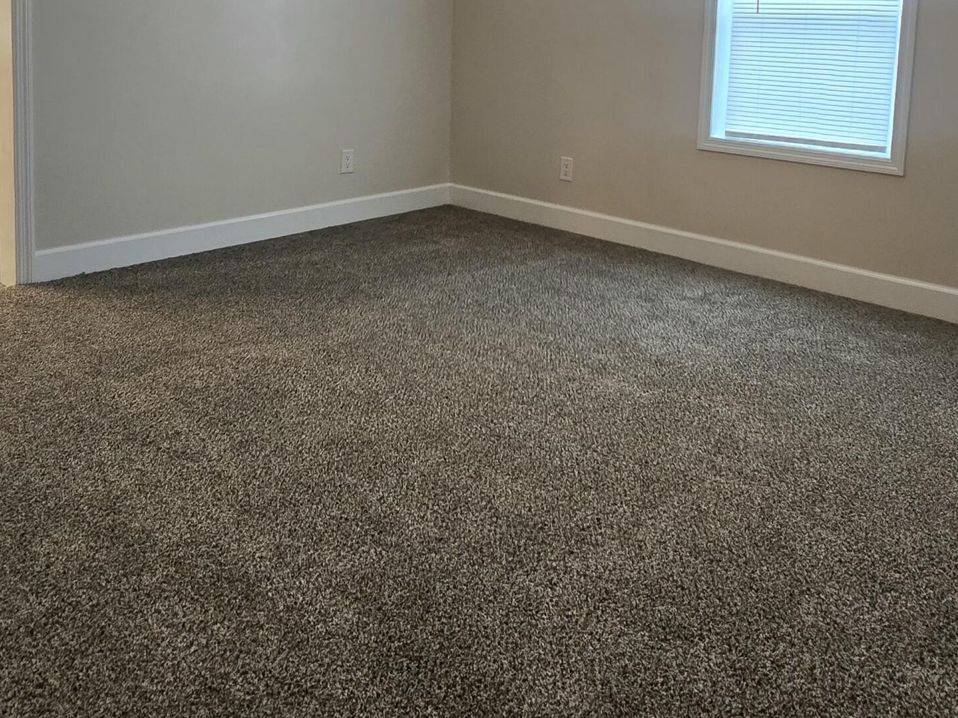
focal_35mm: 27
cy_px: 114
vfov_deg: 47.7
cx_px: 536
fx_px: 747
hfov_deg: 65.1
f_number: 2.2
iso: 160
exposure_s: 1/60
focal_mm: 2.2
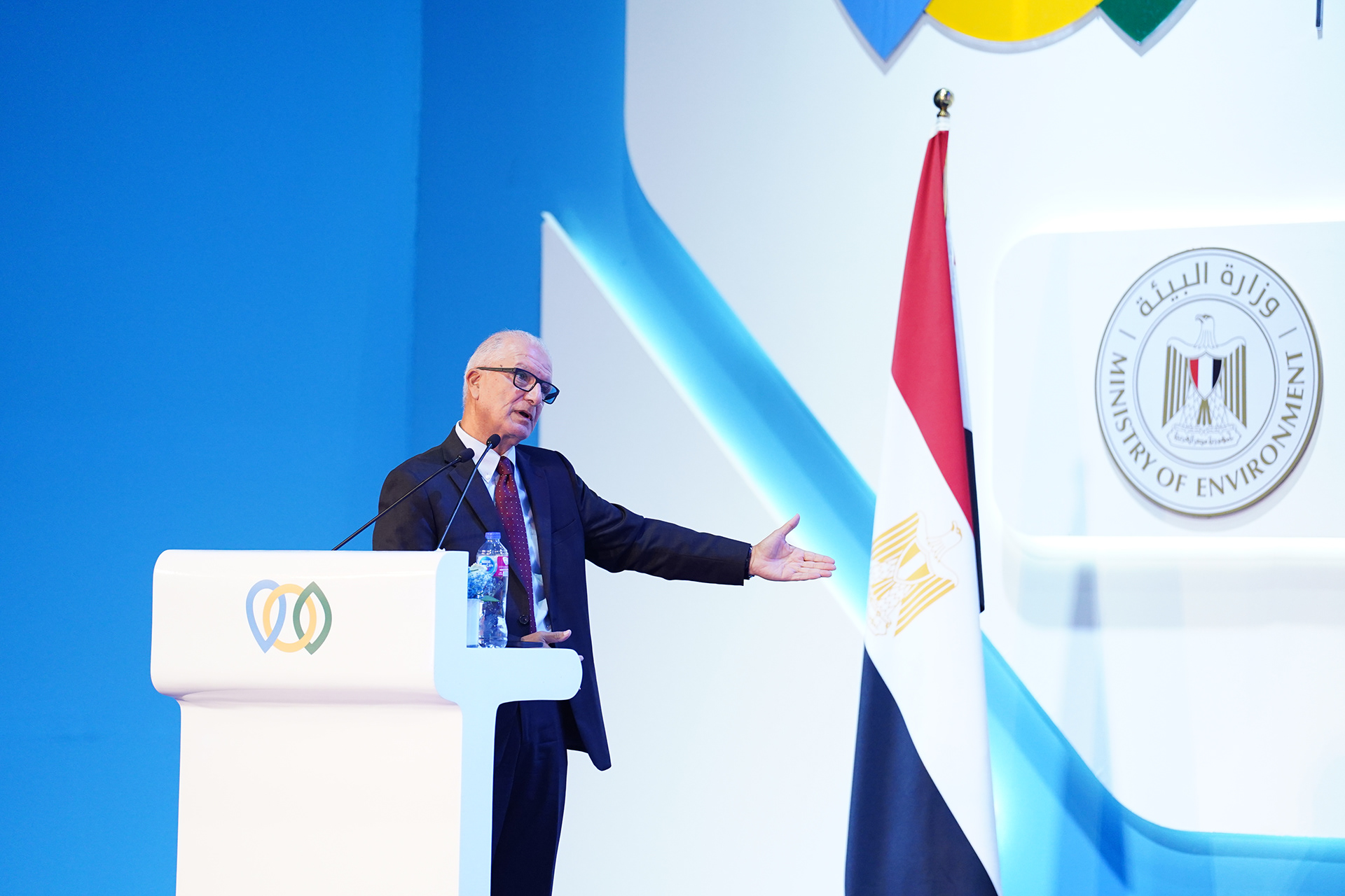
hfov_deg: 10.3
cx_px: 672
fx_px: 7472
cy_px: 448
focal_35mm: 200
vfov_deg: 6.9
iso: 2500
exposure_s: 1/200
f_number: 2.8
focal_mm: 200
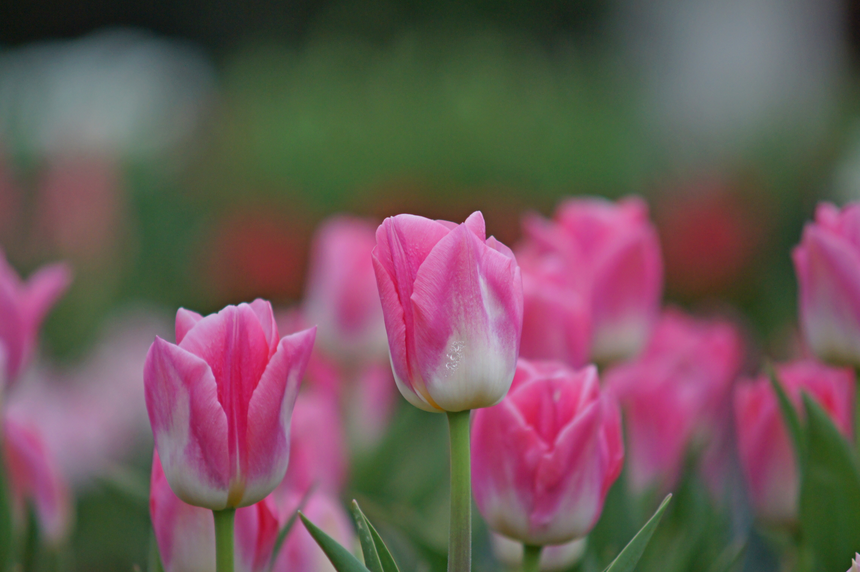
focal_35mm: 315
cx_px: 430
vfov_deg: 4.4
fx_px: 7520
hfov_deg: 6.5
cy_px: 286
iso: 640
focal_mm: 210
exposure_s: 1/320
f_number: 4
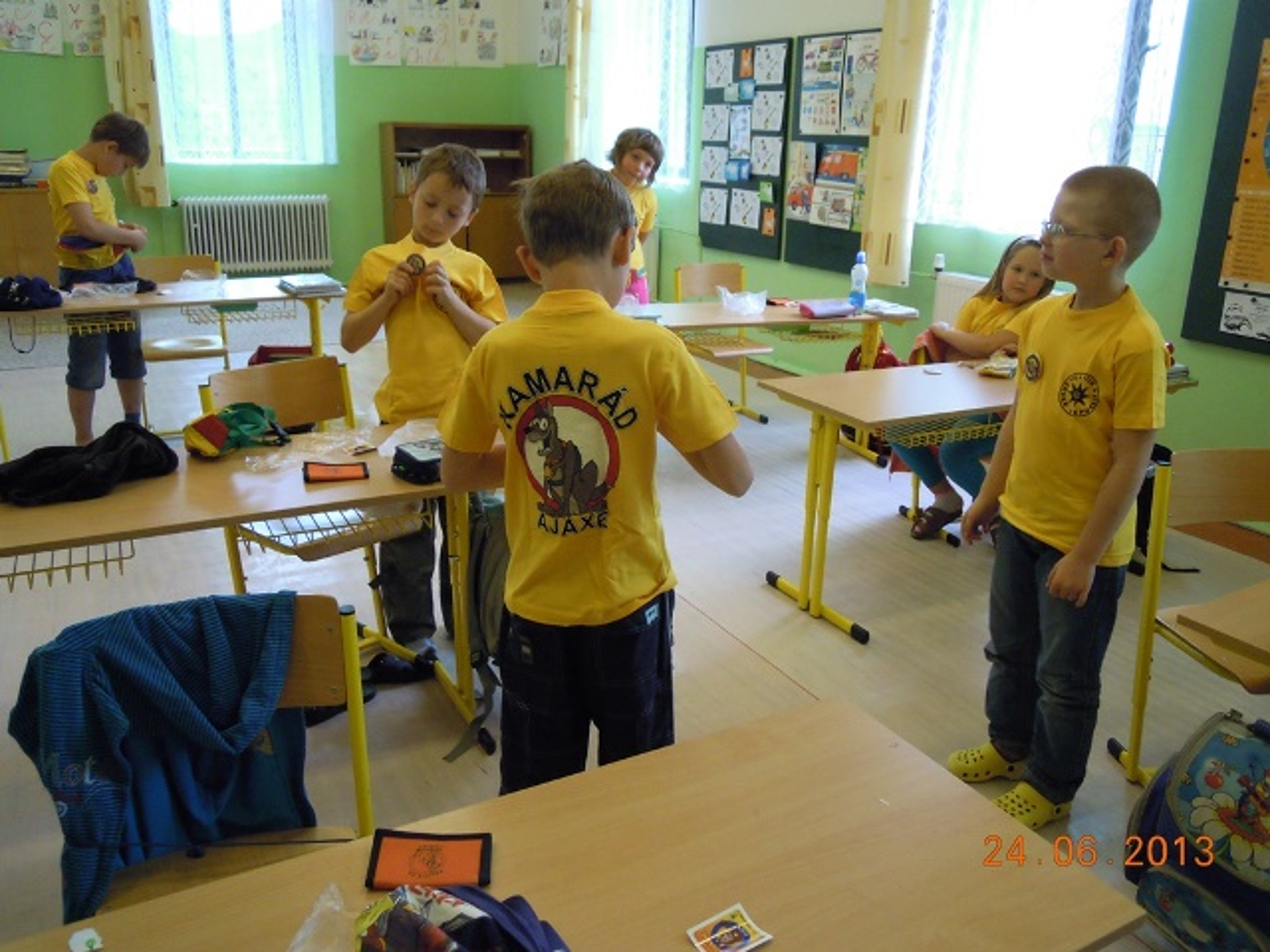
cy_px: 476
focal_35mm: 28
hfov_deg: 63.4
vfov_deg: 49.7
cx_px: 635
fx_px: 1027
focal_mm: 5
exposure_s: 1/125
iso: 400
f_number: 2.7
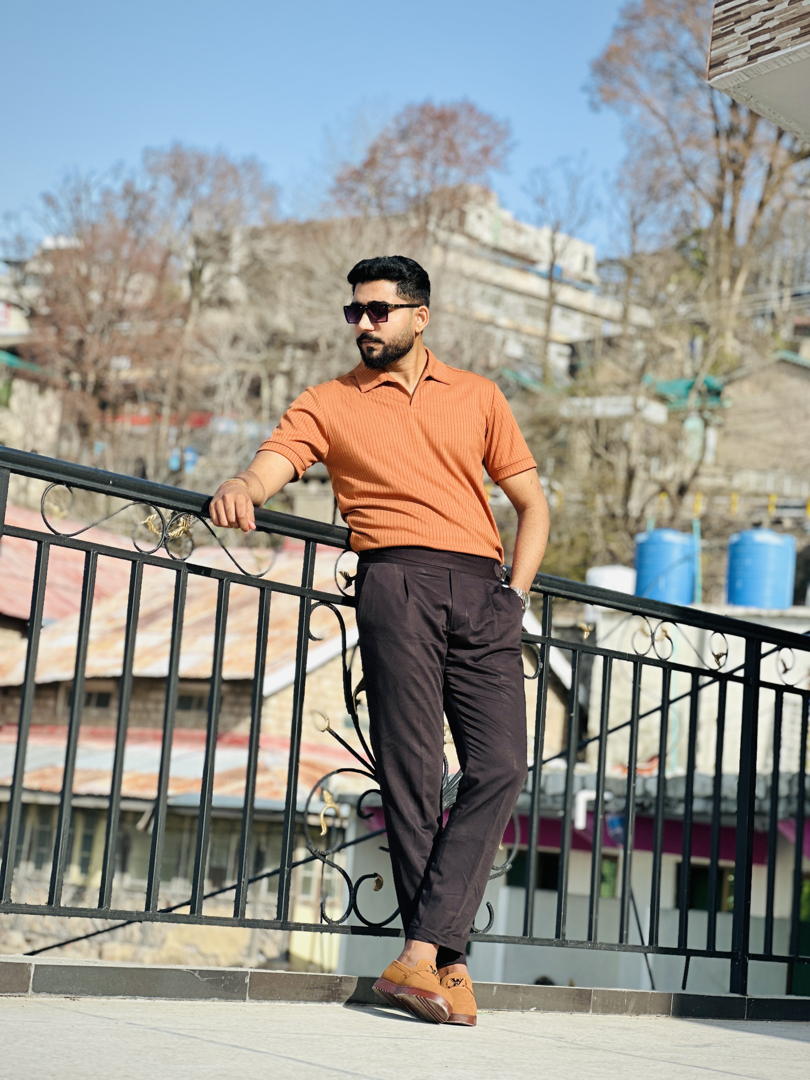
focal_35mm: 77
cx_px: 405
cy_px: 540
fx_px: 2402
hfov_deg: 19.1
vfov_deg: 25.3
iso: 32
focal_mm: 9
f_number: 2.8
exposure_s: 1/449
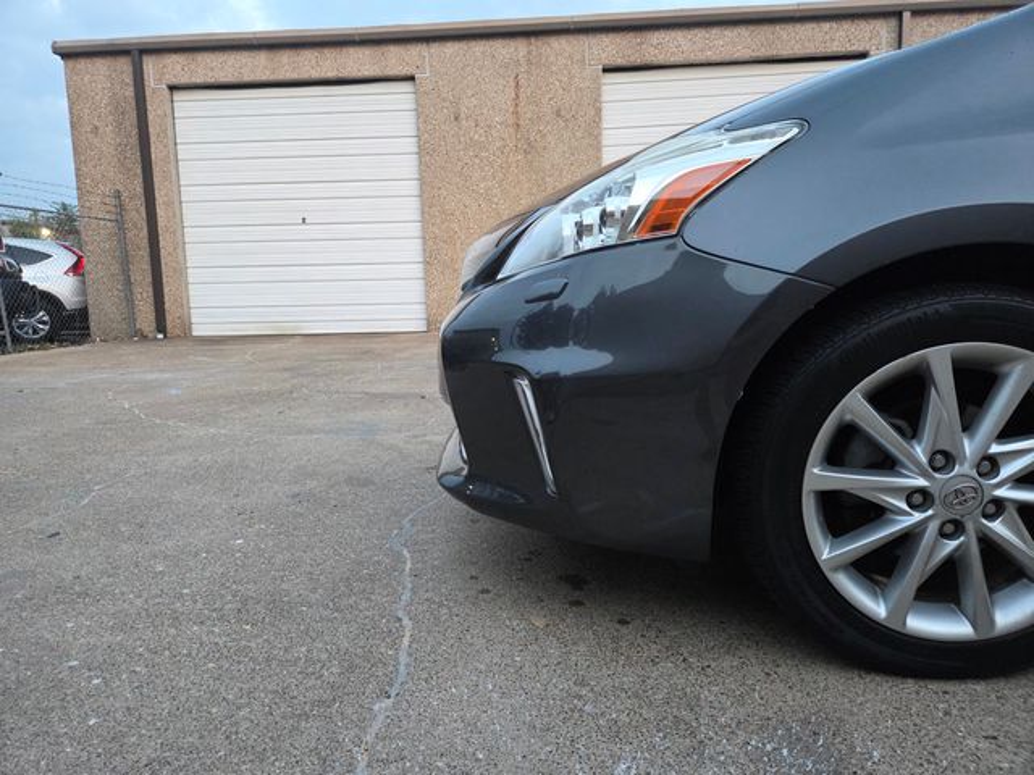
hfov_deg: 73.9
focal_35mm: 23
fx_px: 687
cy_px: 388
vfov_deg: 58.9
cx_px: 517
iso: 500
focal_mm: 5.4
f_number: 1.8
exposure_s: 1/120
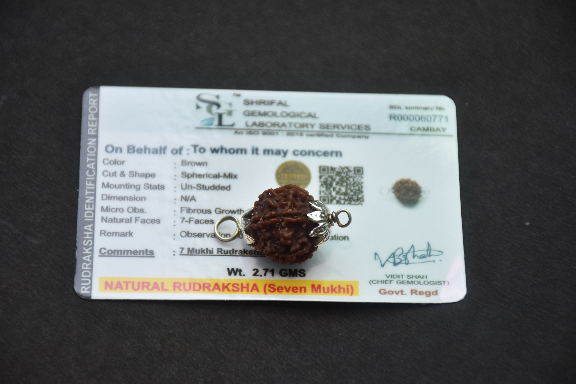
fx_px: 2784
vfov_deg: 7.9
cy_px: 192
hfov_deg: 11.8
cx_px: 288
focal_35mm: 174
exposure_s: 1/125
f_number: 5.6
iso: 800
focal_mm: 116
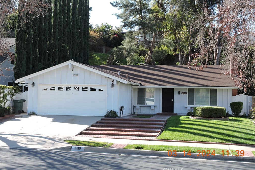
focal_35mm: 58
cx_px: 127
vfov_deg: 23.4
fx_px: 411
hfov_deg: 34.5
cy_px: 77
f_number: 4
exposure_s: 1/200
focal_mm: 9.9
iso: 100
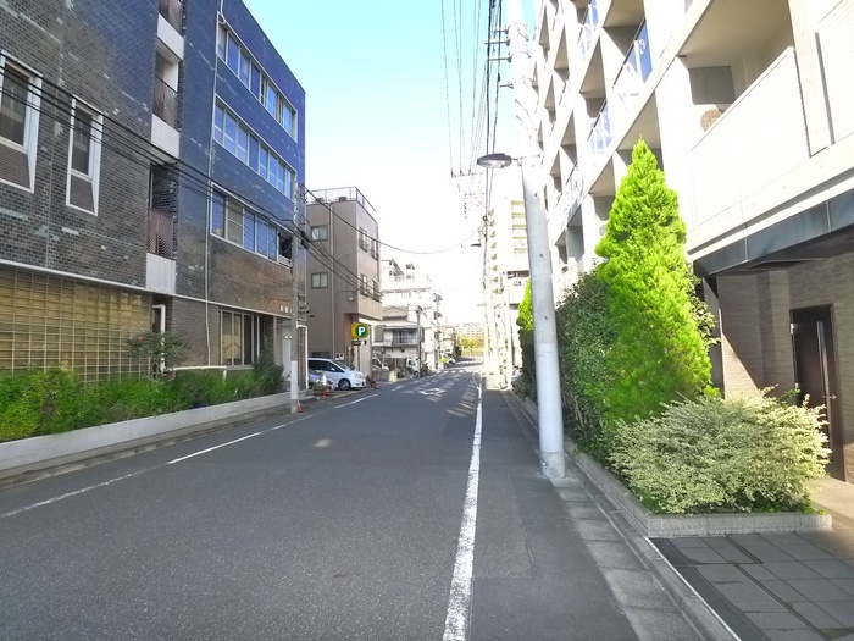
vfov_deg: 56.8
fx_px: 592
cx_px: 427
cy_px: 320
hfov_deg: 71.6
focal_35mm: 24
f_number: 2.8
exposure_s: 1/250
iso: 400
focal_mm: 5.1
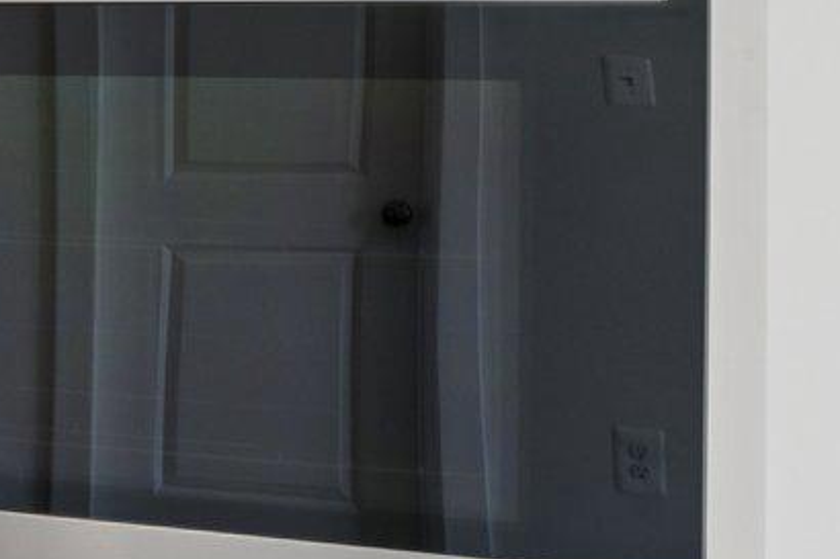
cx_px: -918
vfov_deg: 19.2
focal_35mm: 70
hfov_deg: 17.8
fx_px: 1633
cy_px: 79
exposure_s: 1/15
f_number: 8
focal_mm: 14
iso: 125
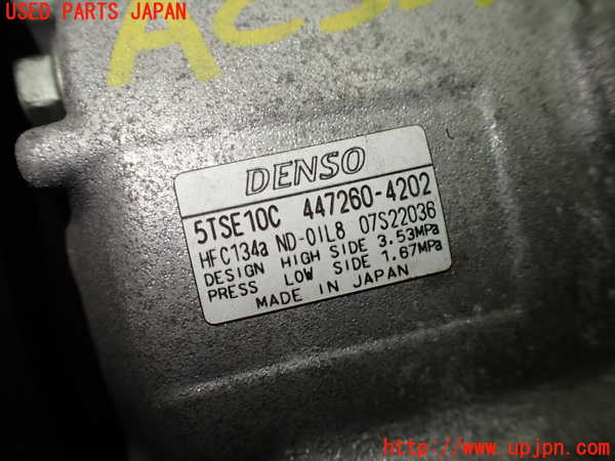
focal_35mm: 30
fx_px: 533
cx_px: 308
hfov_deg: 60.0
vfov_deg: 46.8
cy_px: 230
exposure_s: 1/200
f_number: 2.3
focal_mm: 5.4
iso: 100
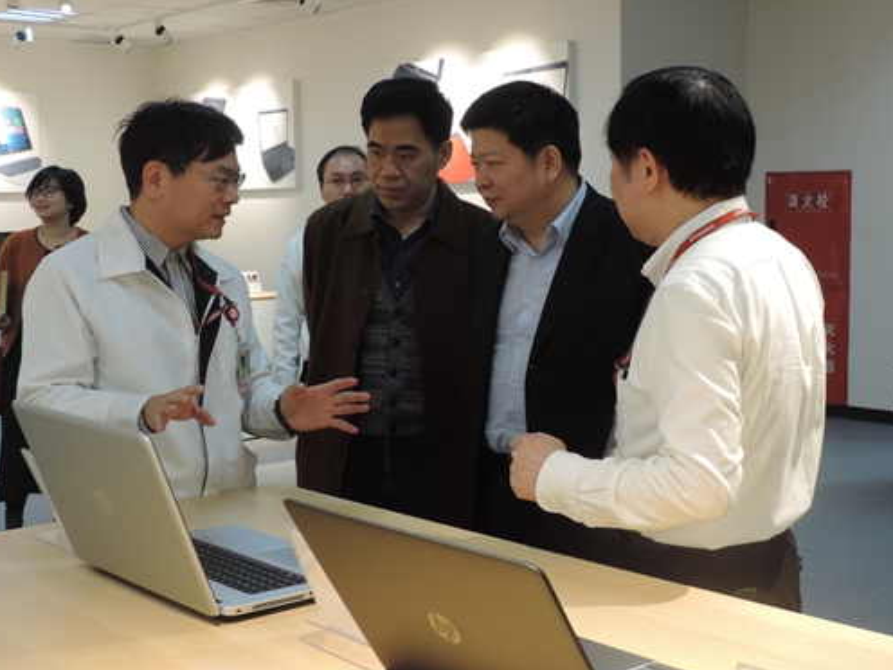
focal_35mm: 52
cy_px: 402
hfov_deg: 36.8
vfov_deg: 28.0
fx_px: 1341
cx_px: 490
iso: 250
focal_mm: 7.6
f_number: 3.4
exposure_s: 1/50
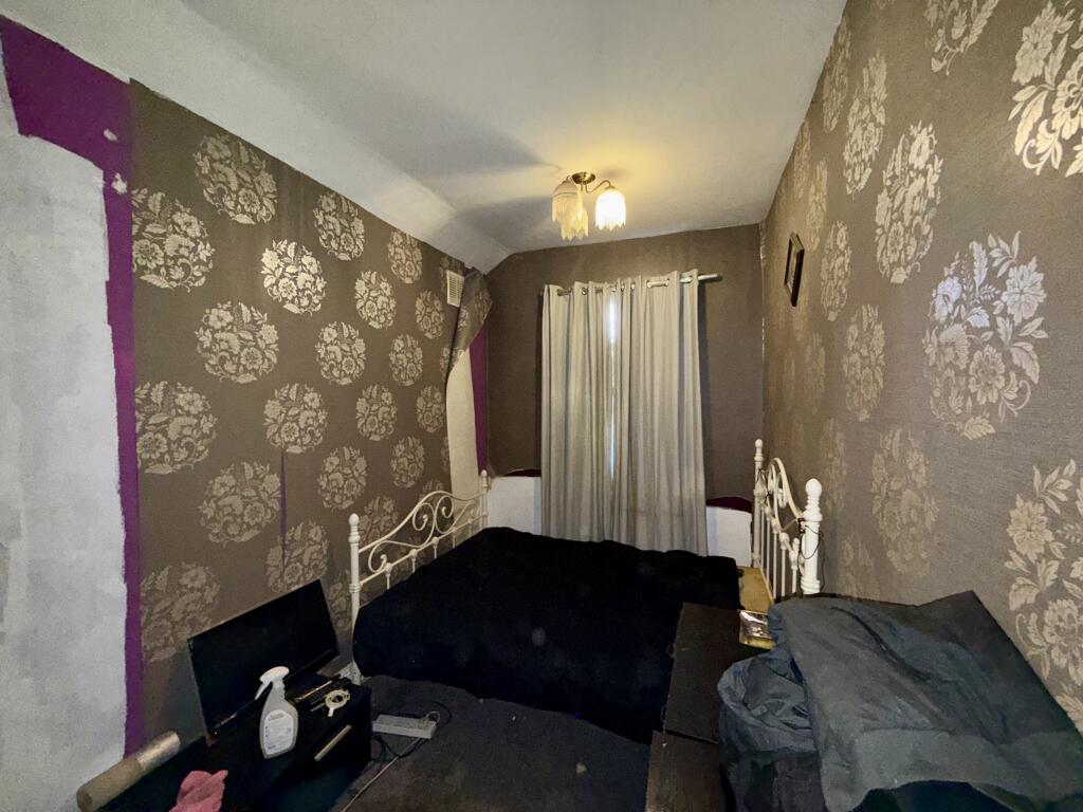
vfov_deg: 85.7
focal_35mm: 14
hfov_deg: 102.1
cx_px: 542
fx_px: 438
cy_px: 406
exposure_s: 1/33
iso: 250
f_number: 2.2
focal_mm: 2.22
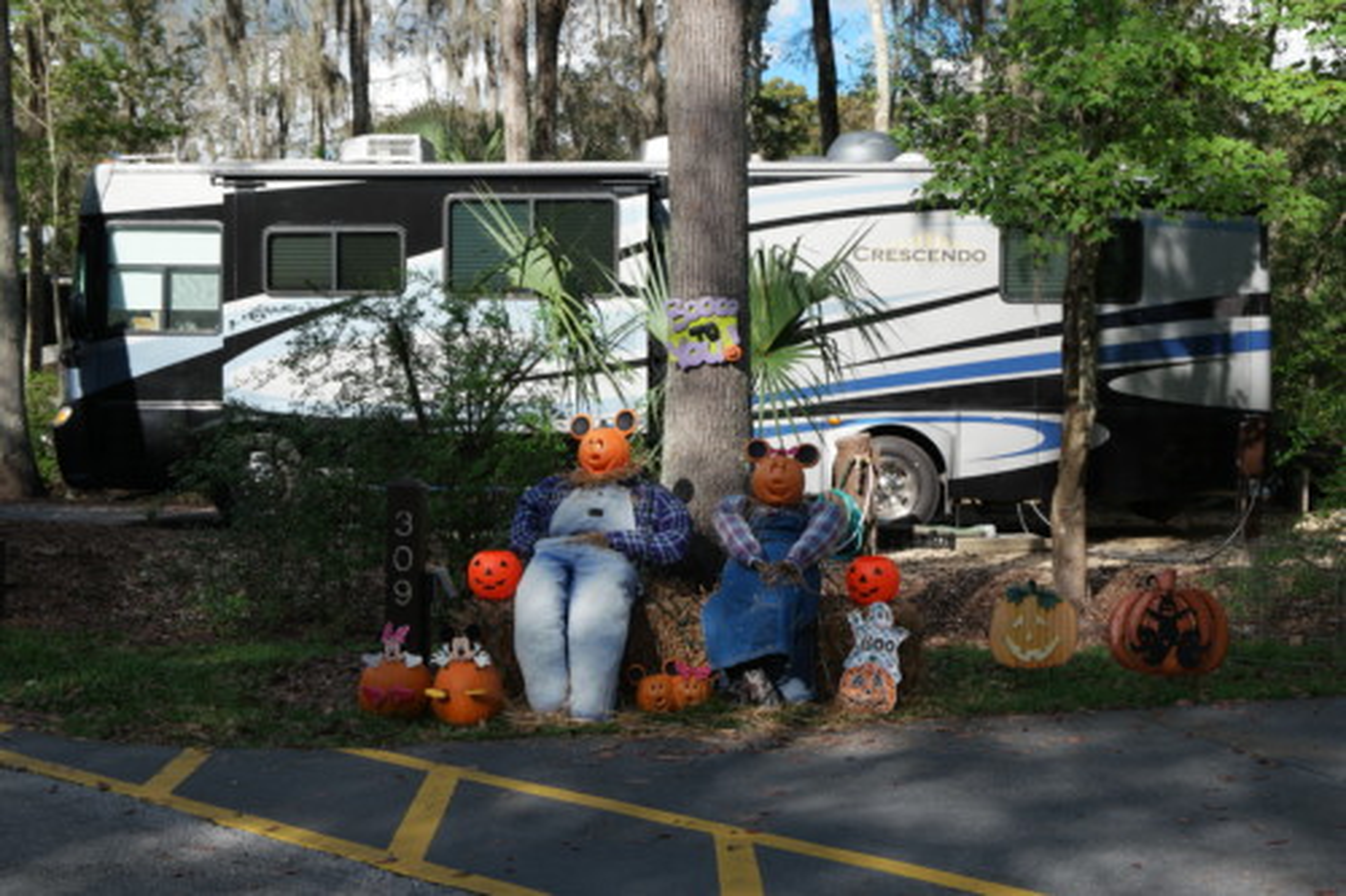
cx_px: 673
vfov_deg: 29.2
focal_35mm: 46
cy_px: 448
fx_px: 1719
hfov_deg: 42.8
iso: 100
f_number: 5.6
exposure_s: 1/250
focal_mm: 30
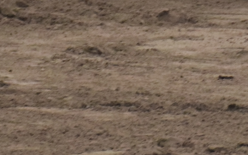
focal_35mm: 1885
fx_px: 12740
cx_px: 471
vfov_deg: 0.7
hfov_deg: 1.1
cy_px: -193
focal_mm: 240
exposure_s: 1/320
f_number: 6
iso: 3200
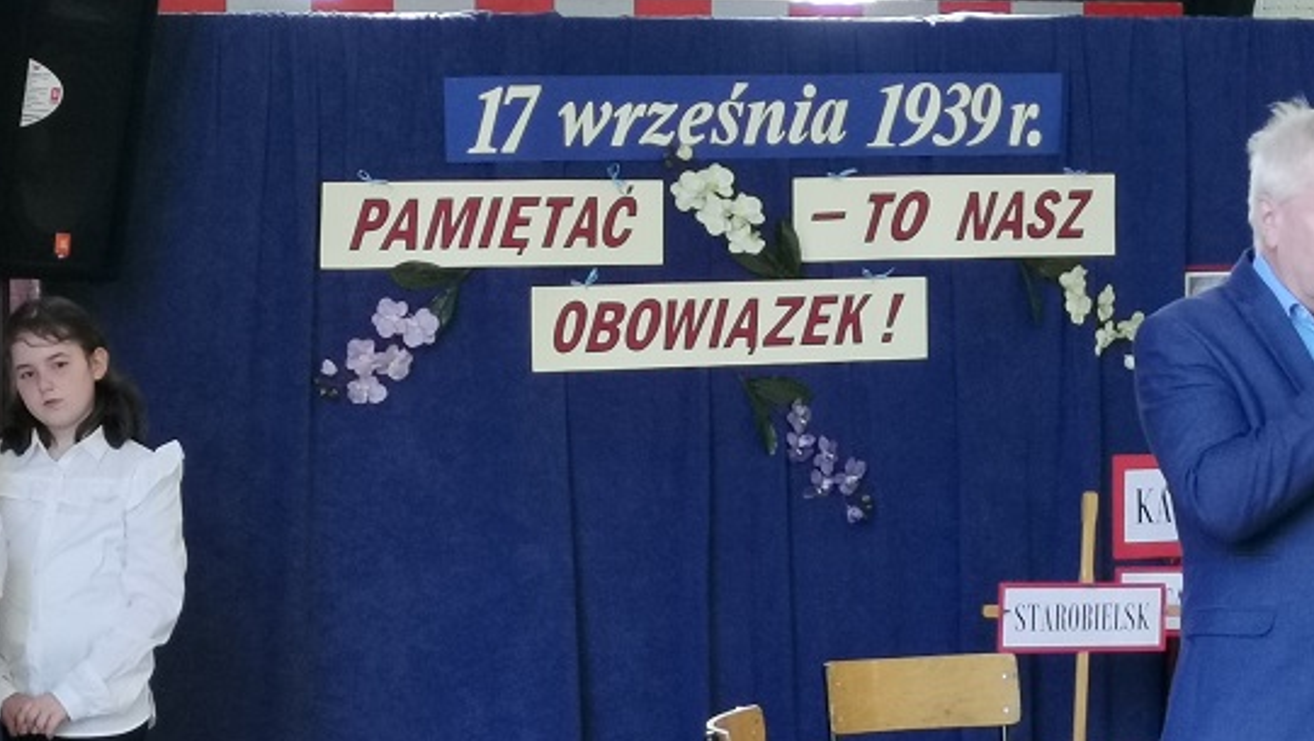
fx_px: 4915
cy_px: 640
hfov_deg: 15.2
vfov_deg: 8.6
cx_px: 351
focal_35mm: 141
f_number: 1.8
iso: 200
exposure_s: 1/100
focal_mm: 5.58
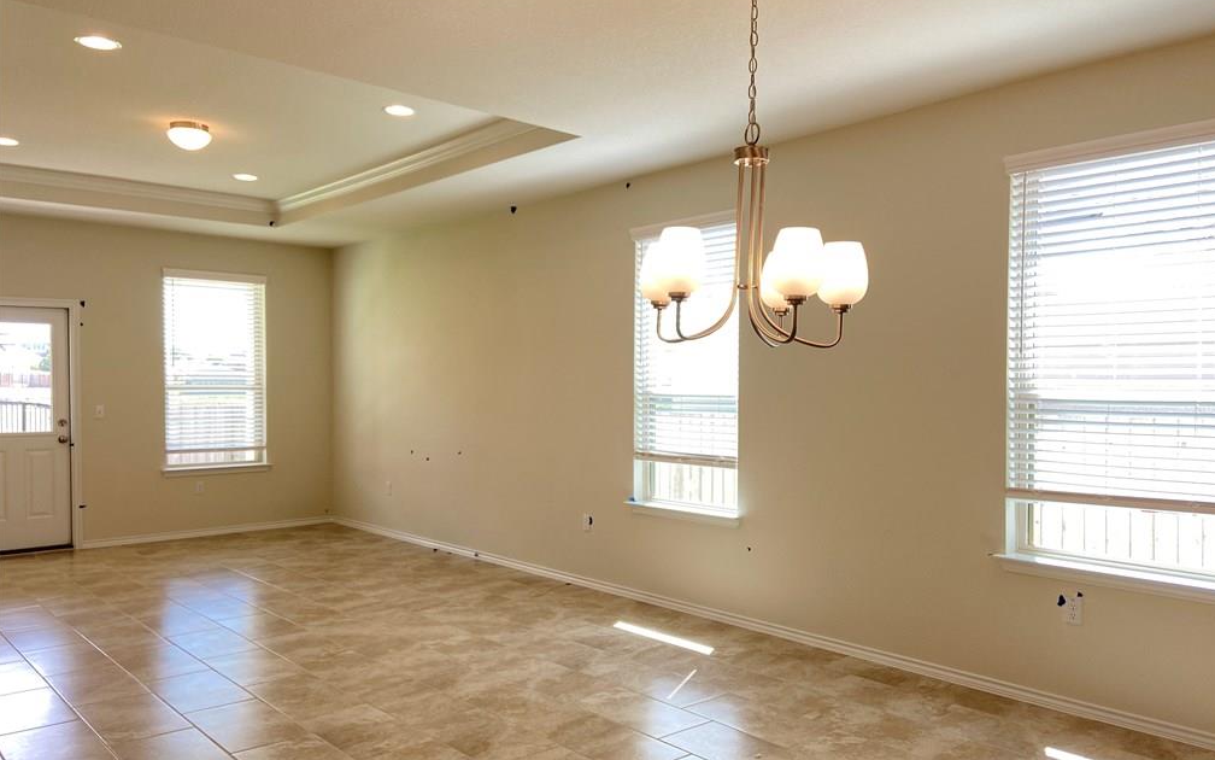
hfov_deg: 66.5
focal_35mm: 28
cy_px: 414
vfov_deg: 44.5
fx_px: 927
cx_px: 614
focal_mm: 4.25
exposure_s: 1/127
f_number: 1.8
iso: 32
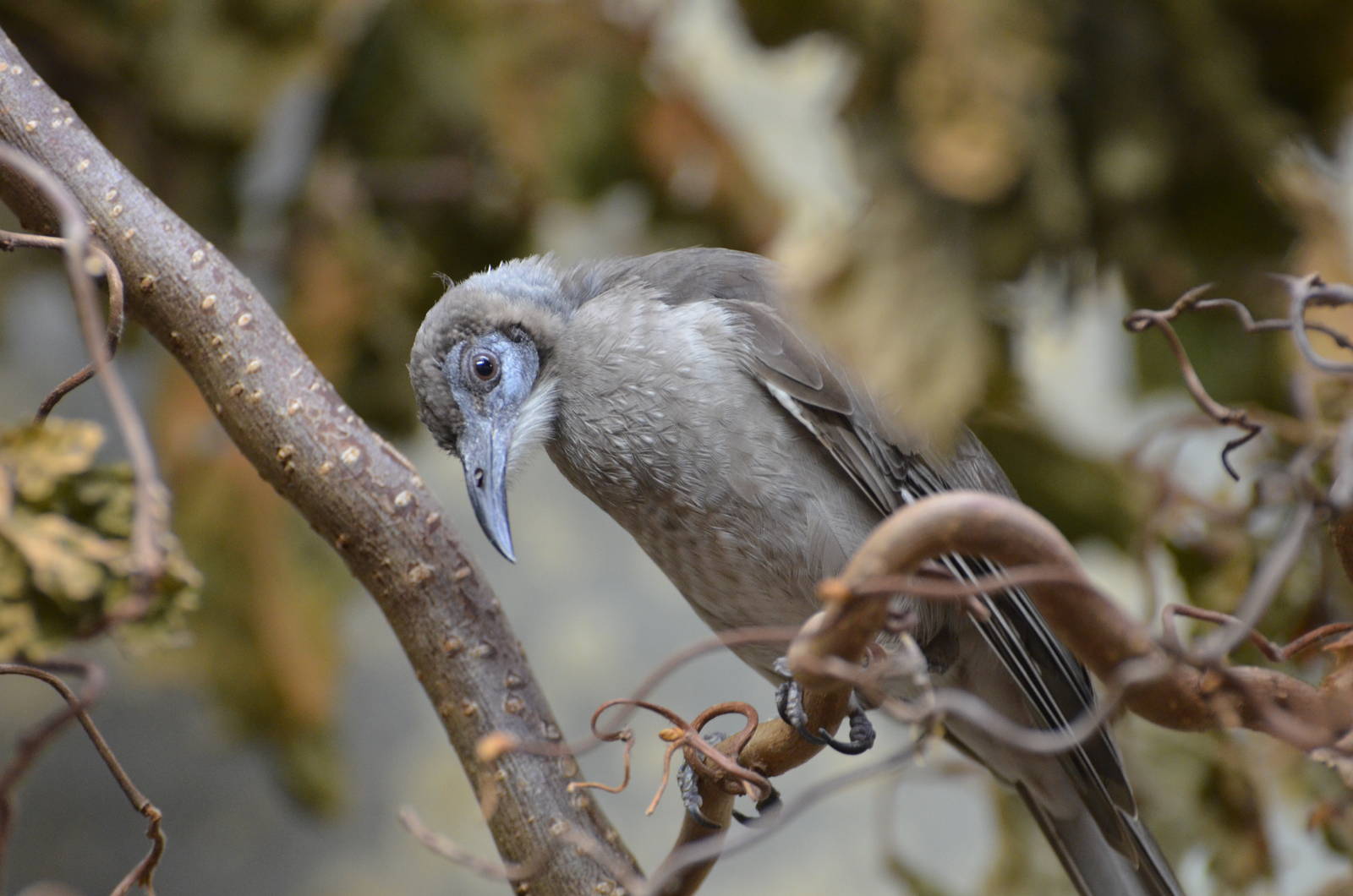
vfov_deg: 5.4
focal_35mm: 255
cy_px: 448
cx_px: 676
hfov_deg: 8.1
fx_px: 9565
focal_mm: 170
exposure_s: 1/15
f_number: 5
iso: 1600
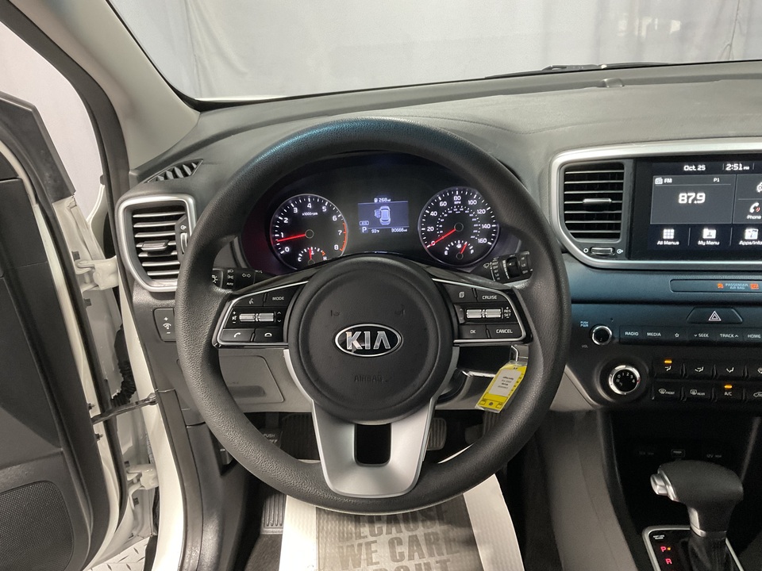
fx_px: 638
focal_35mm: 29
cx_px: 381
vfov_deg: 48.2
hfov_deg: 61.7
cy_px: 286
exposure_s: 1/60
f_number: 1.8
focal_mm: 3
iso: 200
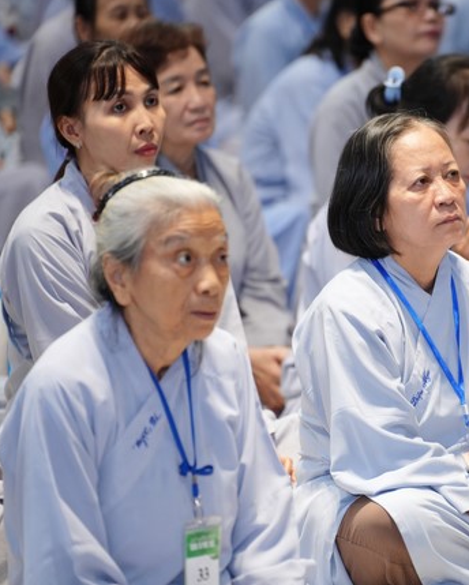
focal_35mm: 213
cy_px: 291
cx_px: 416
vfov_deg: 9.1
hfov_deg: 7.3
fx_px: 3690
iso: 2000
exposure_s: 1/250
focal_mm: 150
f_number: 2.8
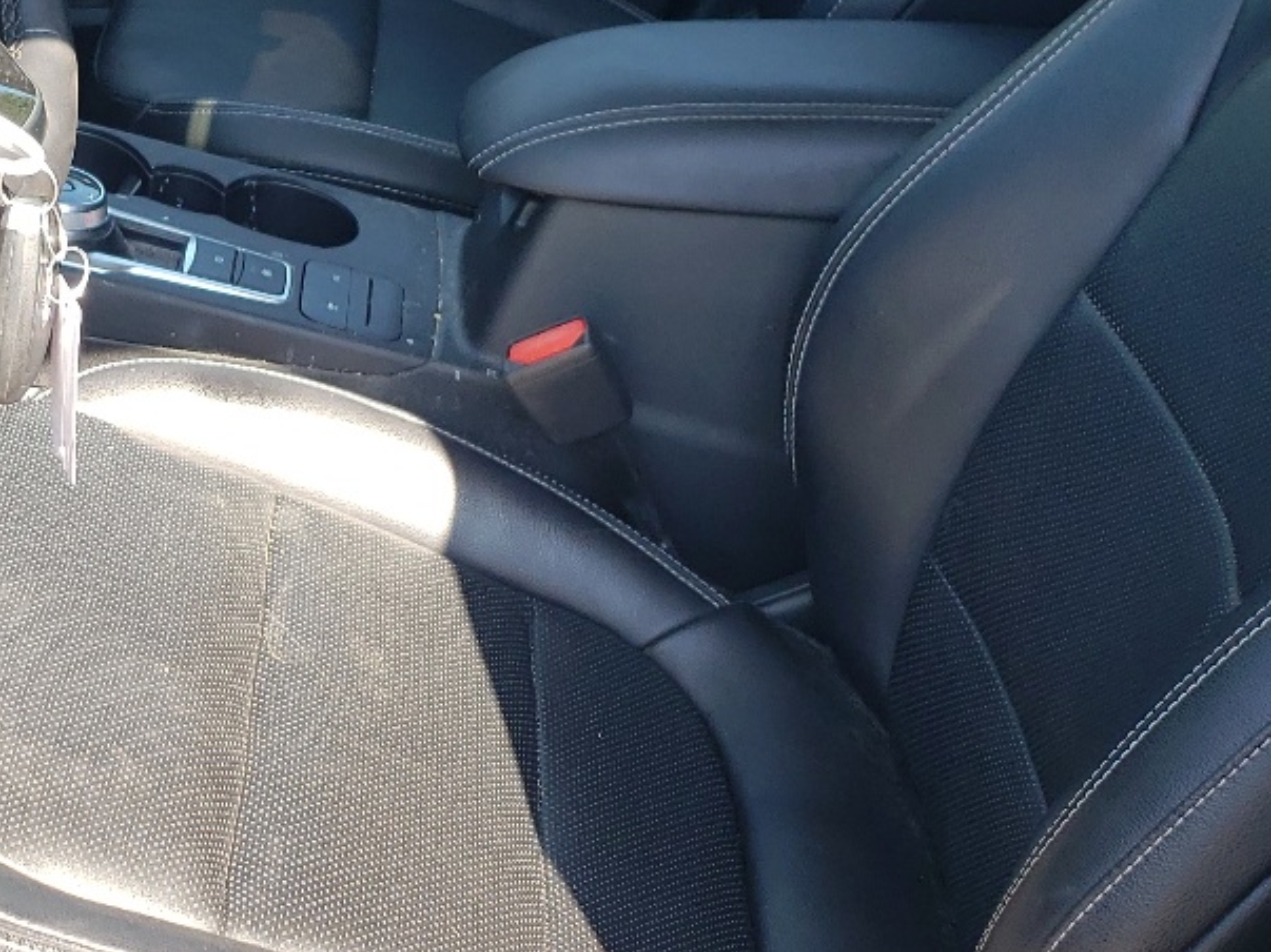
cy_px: 352
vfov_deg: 21.3
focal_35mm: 69
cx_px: 192
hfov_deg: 27.4
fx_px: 2533
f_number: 1.5
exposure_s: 1/286
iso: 50
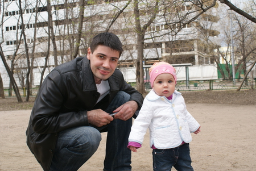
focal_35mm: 45
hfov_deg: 43.6
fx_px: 320
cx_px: 128
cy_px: 86
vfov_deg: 29.9
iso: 100
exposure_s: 1/60
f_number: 5.6
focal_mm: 30
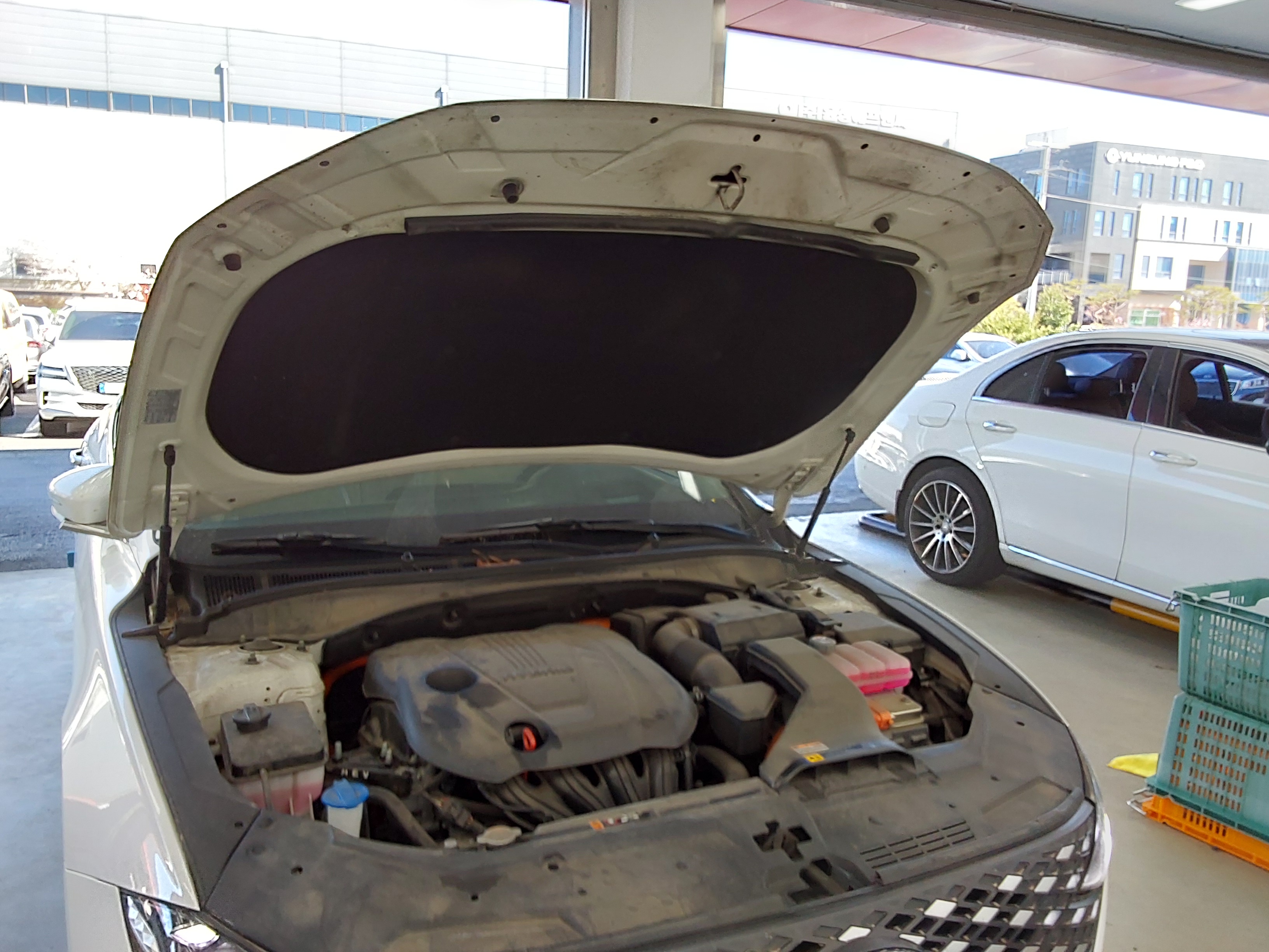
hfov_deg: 63.4
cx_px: 634
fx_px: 1026
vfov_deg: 49.7
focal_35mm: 28
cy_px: 476
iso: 80
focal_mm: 2.91
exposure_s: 1/120
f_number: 1.9
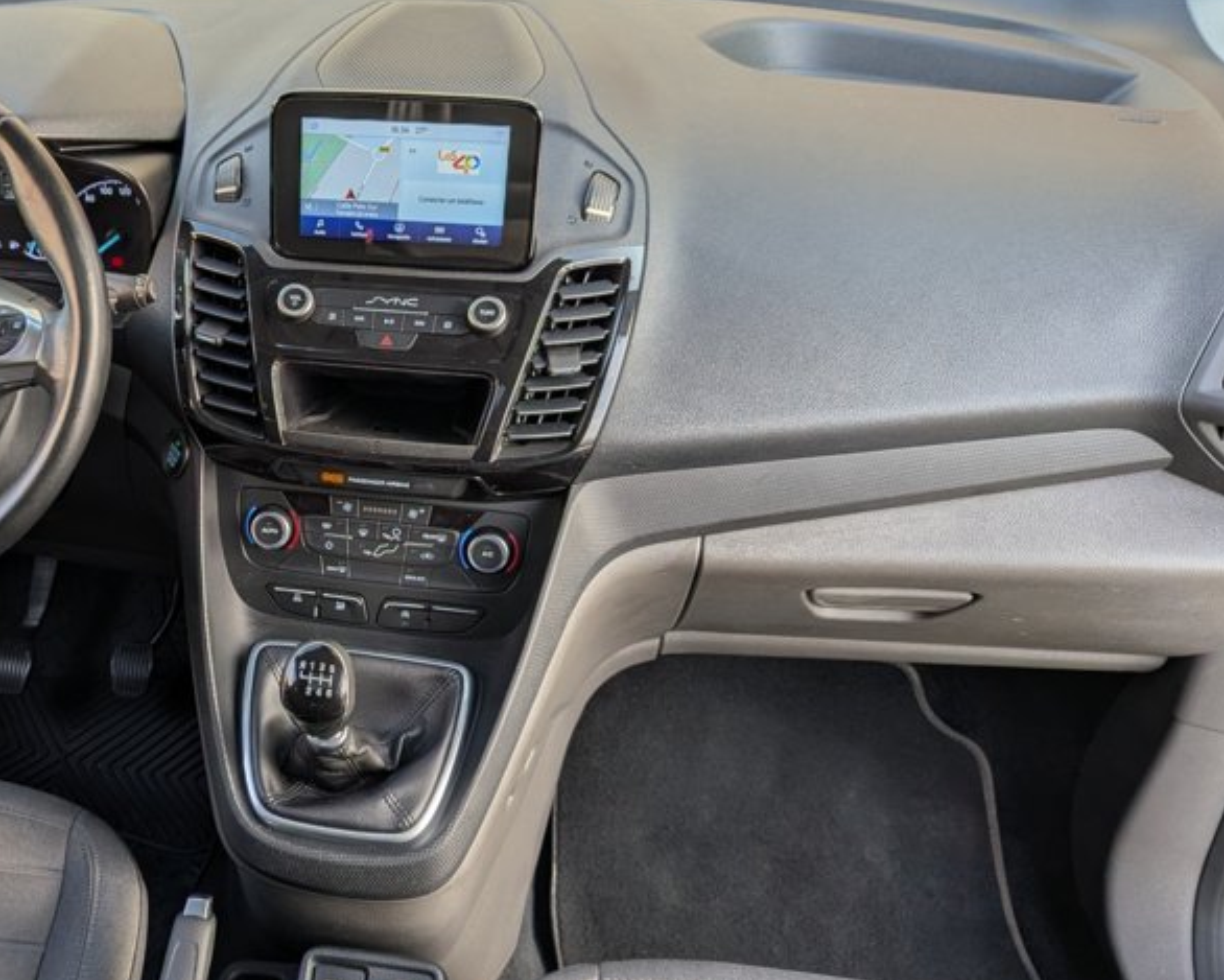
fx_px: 1485
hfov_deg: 42.6
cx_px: 232
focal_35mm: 41
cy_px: 446
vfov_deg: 36.5
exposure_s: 1/173
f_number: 1.85
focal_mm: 6.81
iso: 40
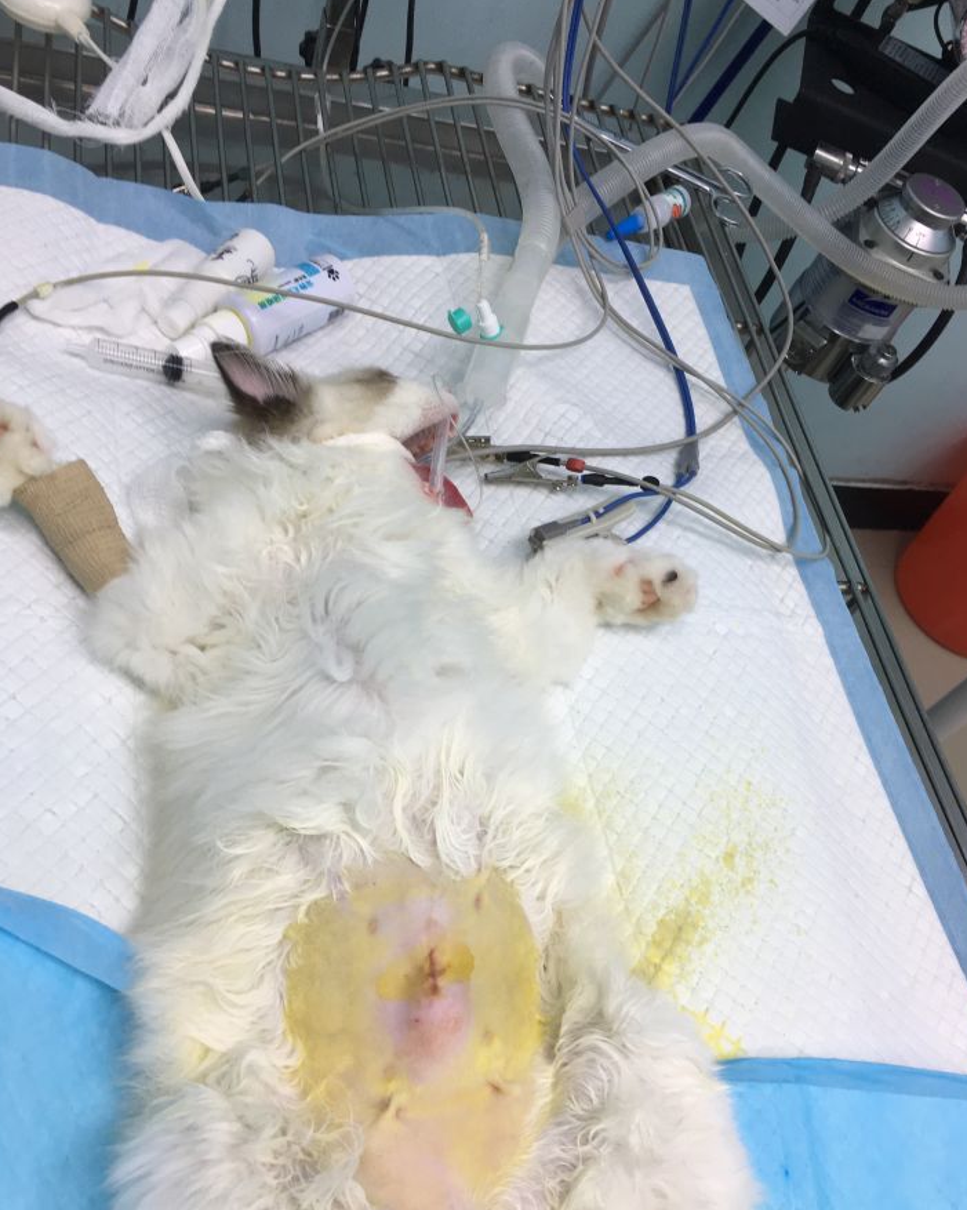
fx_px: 1110
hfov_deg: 47.1
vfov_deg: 57.1
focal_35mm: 31
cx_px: 486
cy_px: 658
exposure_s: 1/100
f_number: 2.2
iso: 40
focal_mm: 4.15
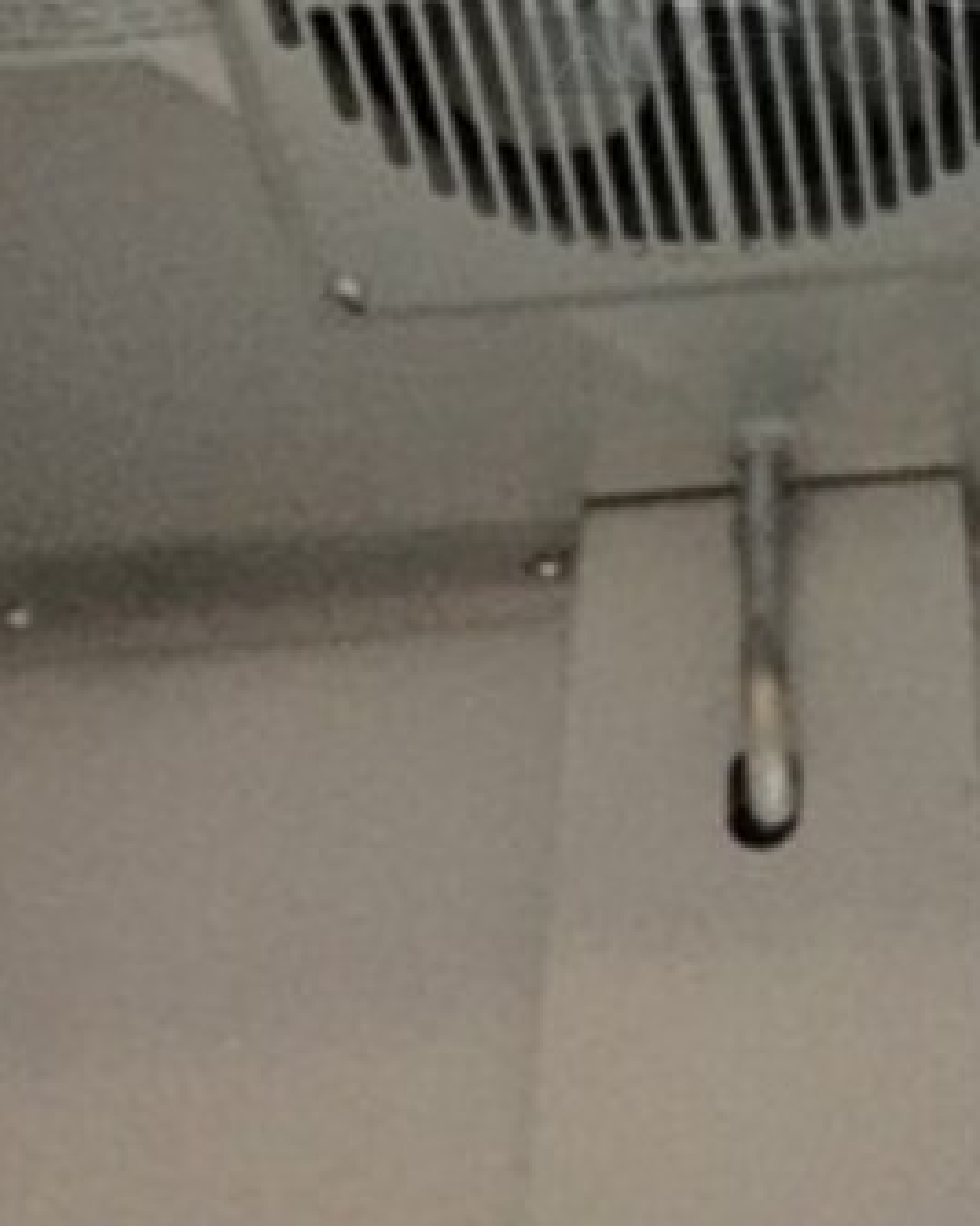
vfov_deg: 25.6
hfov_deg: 21.5
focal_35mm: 69
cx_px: 940
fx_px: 2503
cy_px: -97
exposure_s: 1/4
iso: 125
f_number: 2.2
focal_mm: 4.15
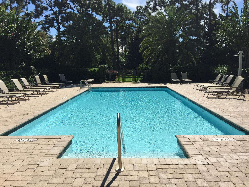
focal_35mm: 29
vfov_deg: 48.2
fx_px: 209
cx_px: 124
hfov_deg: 61.7
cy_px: 94
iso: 32
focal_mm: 4.15
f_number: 2.2
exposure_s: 1/3300
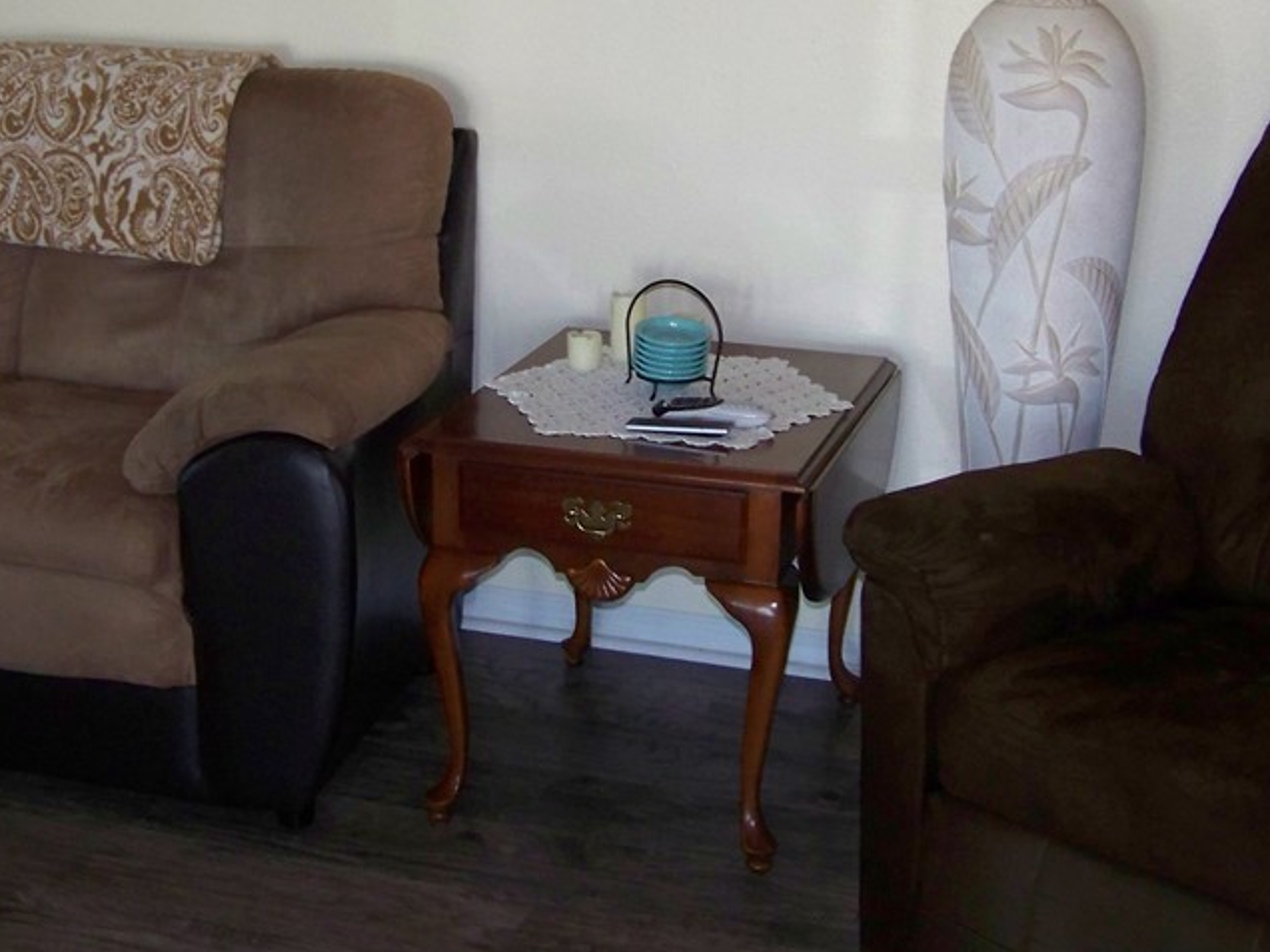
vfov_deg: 25.1
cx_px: 555
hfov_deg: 33.2
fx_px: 2128
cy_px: 319
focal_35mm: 58
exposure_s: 1/30
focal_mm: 5.85
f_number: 2.8
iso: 200
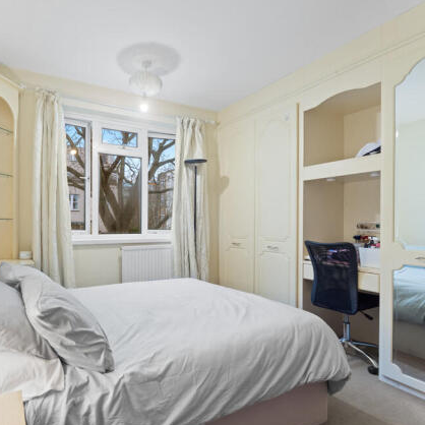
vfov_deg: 74.8
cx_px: 148
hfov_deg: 73.0
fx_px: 278
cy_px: 221
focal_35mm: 20
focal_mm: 10
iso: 100
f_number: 4
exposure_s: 1/1.67
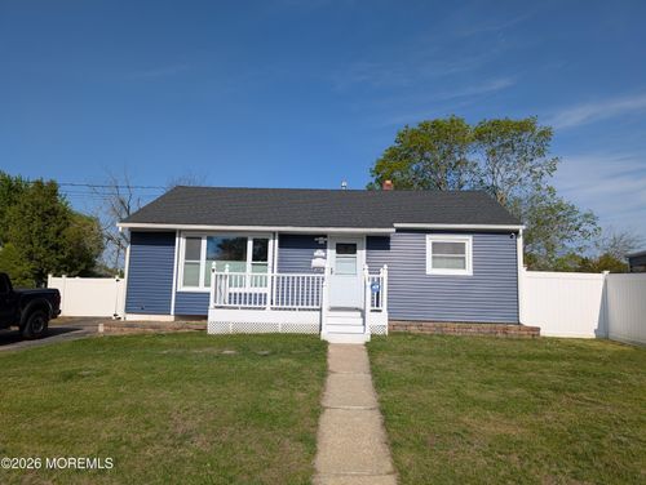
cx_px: 323
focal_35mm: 24
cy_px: 242
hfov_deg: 71.5
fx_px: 448
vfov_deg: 56.9
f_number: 1.68
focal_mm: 6.9
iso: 23
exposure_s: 1/2481
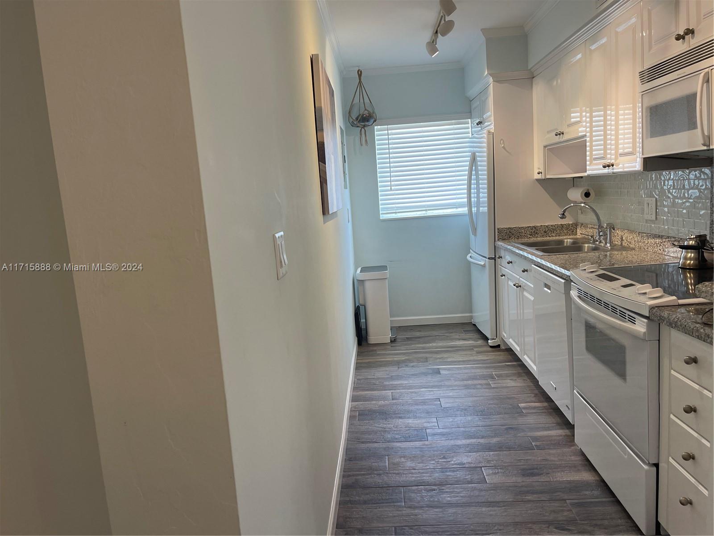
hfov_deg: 69.4
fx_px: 516
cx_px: 357
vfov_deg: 54.9
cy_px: 268
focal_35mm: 25
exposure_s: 1/120
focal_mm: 5.1
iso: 125
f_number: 1.6
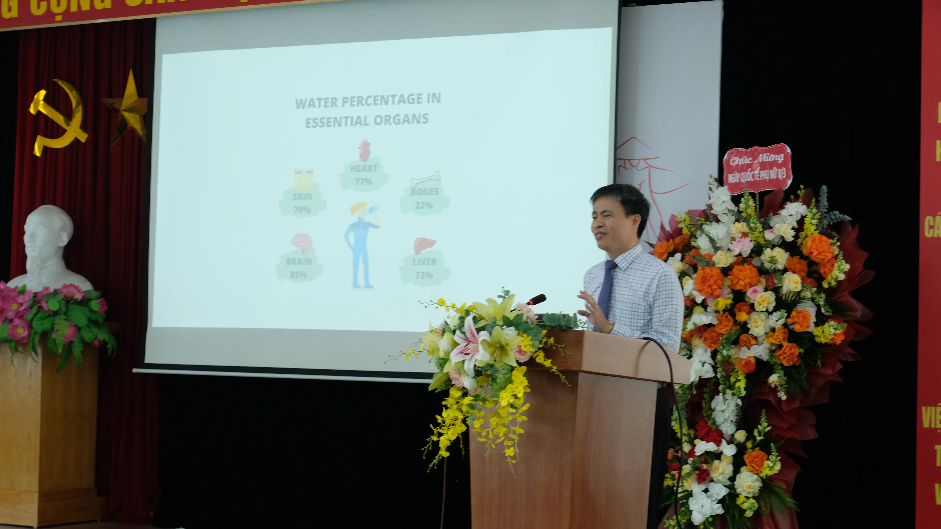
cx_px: 494
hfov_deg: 31.4
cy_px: 288
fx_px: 1672
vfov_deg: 18.0
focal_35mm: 67
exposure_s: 1/40
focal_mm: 39.6
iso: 800
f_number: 5.6
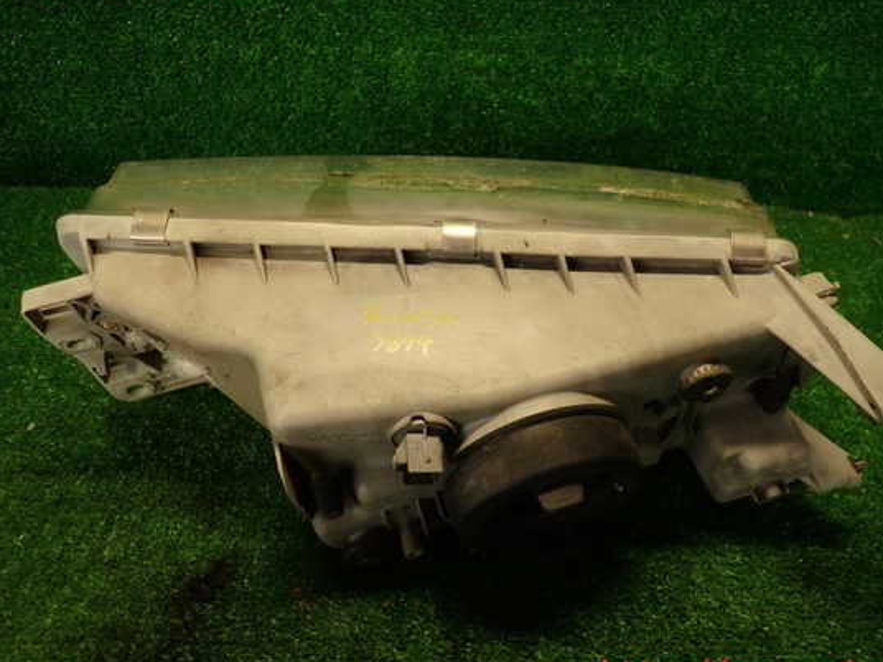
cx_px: 479
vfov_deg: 49.7
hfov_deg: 63.3
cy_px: 326
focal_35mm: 28
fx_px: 714
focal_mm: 4.5
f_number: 2
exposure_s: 1/60
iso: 200
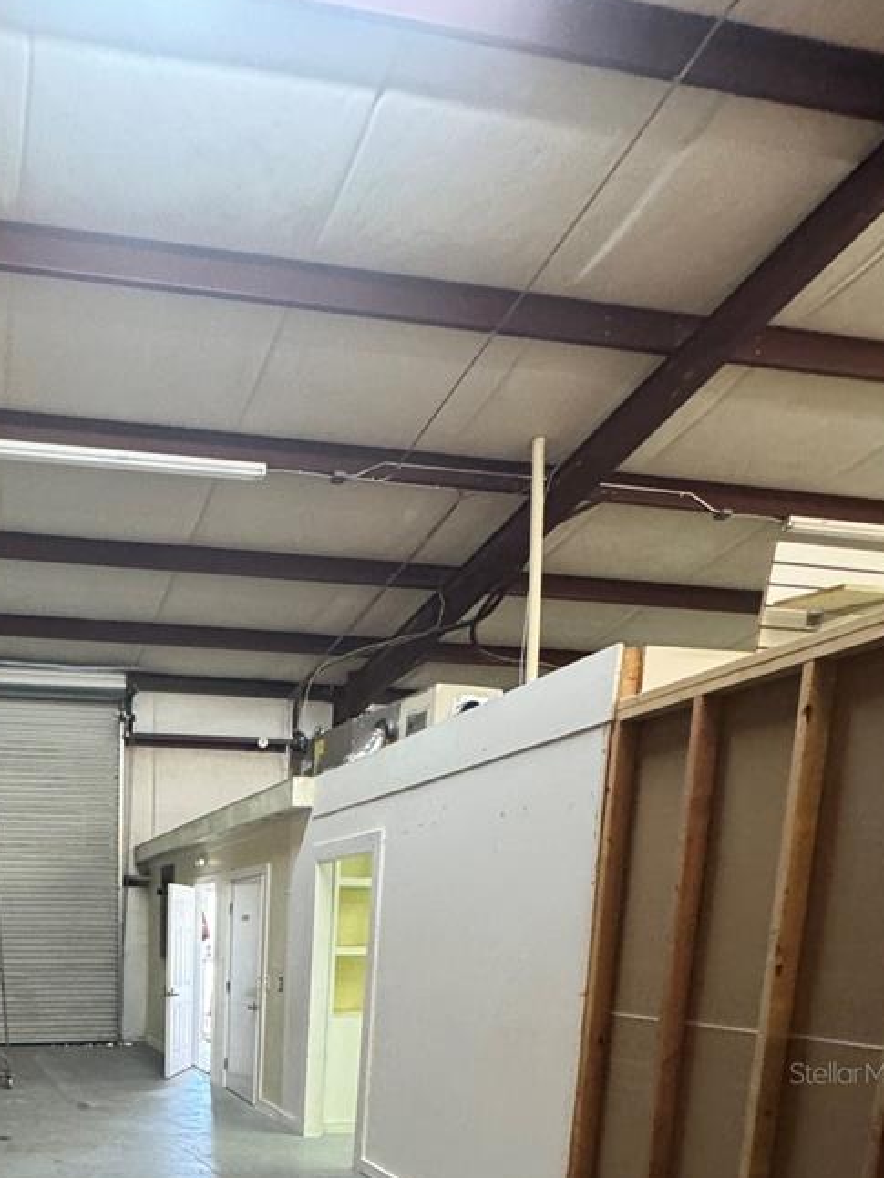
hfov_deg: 48.0
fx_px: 885
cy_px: 1072
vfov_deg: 57.3
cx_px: 98
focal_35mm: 26
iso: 800
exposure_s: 1/60
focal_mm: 2.22
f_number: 2.2
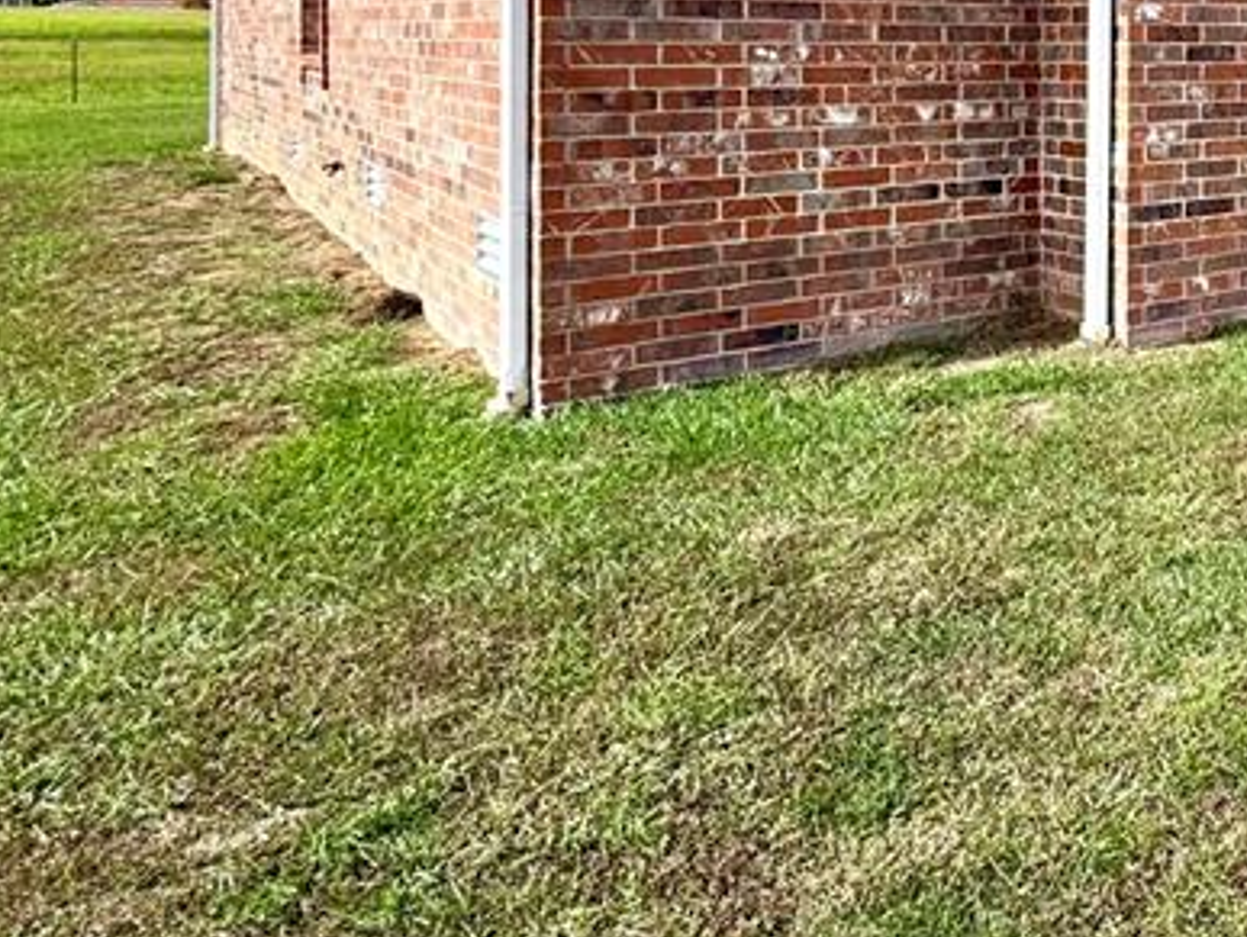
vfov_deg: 35.6
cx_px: 1453
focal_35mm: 37
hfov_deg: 38.7
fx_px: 1334
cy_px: 39
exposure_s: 1/749
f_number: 2.2
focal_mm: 2.22
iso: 40
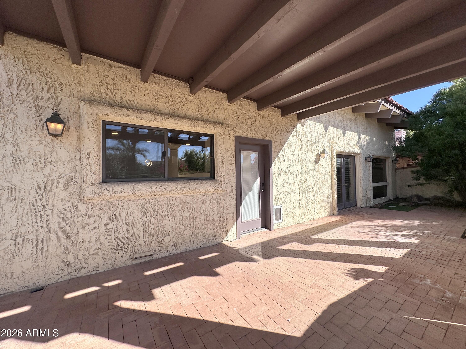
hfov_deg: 102.1
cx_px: 233
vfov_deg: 85.7
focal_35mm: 14
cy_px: 174
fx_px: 188
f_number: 2.2
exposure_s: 1/1825
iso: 50
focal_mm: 2.22
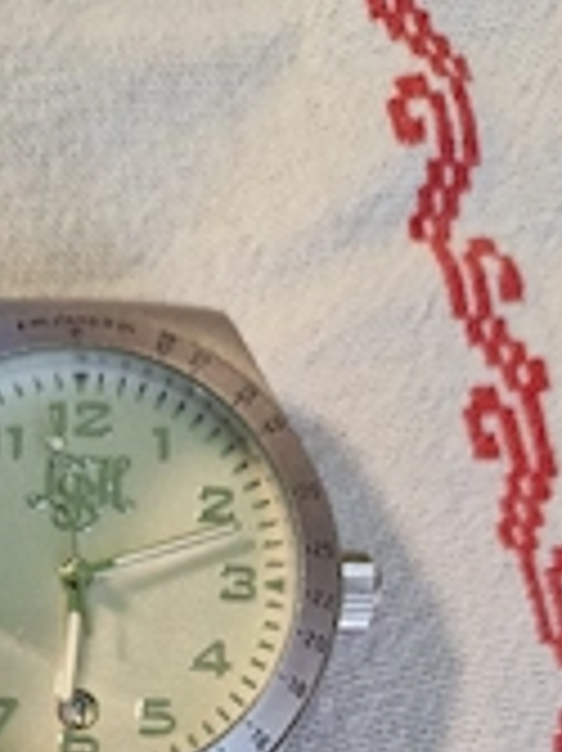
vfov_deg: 30.5
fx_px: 1192
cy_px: 869
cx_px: 112
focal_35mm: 55
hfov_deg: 26.1
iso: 640
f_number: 1.8
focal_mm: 6.4
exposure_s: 1/50
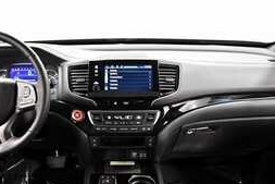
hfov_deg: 61.7
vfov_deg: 42.6
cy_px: 133
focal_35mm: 30
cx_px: 120
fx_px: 229
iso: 4000
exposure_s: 1/60
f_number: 5
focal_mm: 13
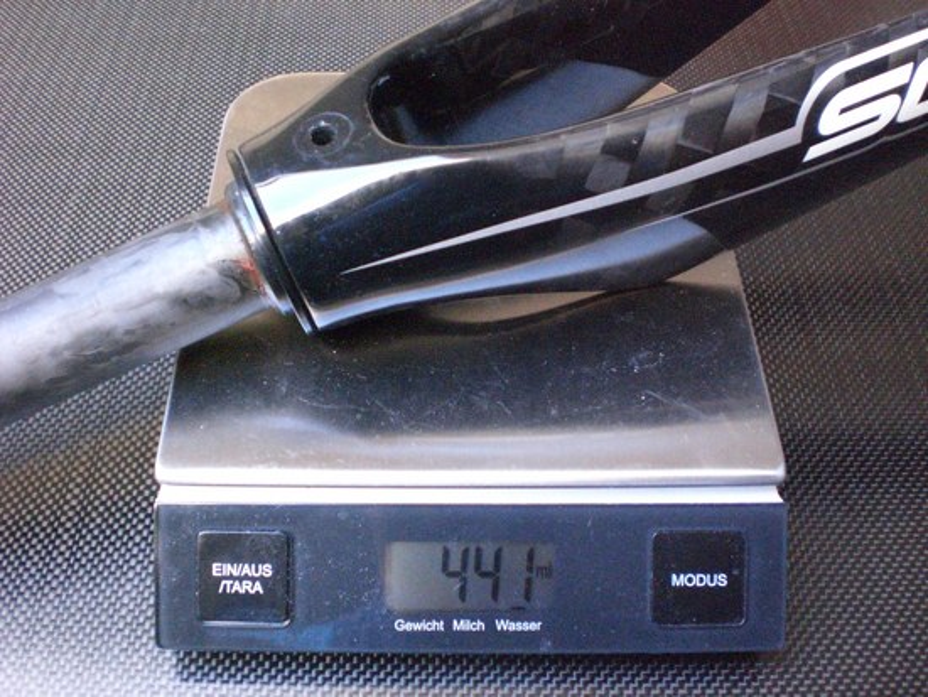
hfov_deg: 49.0
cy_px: 348
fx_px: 1019
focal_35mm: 38
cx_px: 464
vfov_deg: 37.7
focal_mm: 6.3
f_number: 3.1
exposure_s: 1/40
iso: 800
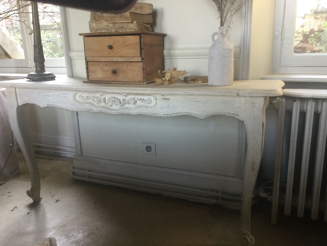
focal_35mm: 31
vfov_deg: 45.4
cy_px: 123
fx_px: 293
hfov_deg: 58.4
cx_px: 164
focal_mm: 3.3
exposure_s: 1/33
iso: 100
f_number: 2.4
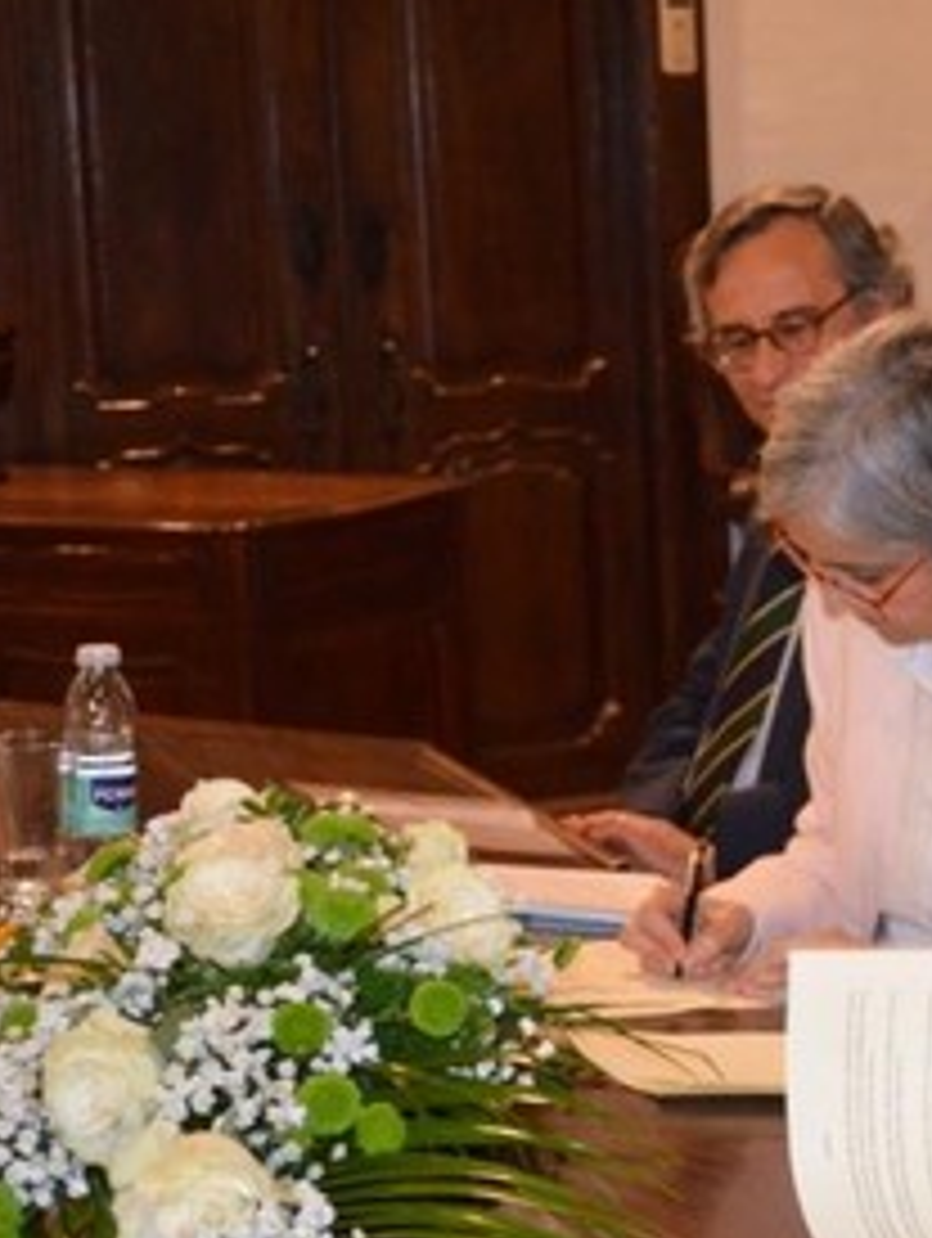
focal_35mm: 97
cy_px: 635
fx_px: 3474
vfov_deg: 20.2
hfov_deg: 14.5
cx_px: 1283
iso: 3200
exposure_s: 1/60
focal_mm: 32
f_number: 4.2
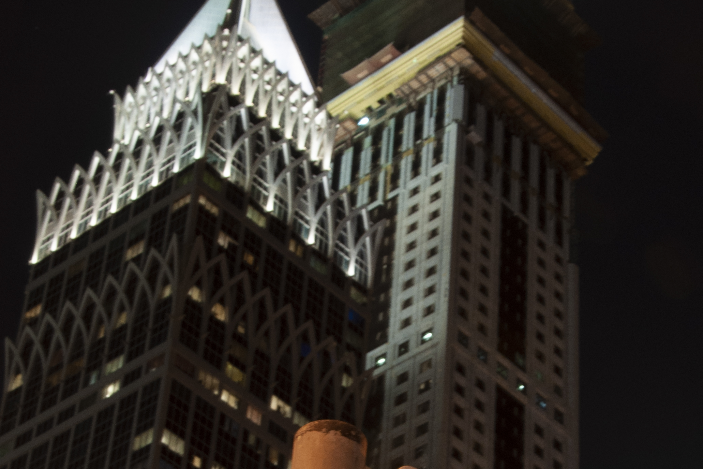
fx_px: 2129
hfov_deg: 18.7
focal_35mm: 109
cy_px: 429
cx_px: 413
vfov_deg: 12.5
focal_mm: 35
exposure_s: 8
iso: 200
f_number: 13
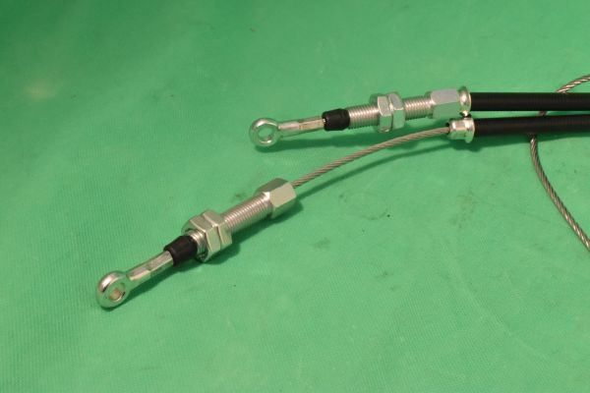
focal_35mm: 60
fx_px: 983
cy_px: 196
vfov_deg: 22.6
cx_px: 295
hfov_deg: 33.4
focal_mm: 40
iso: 4500
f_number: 32
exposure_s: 1/60
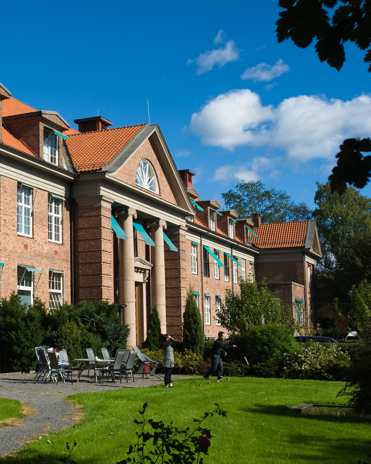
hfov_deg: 25.1
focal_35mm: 59
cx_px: 42
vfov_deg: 32.0
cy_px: 234
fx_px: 810
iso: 200
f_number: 9
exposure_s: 1/800
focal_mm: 35
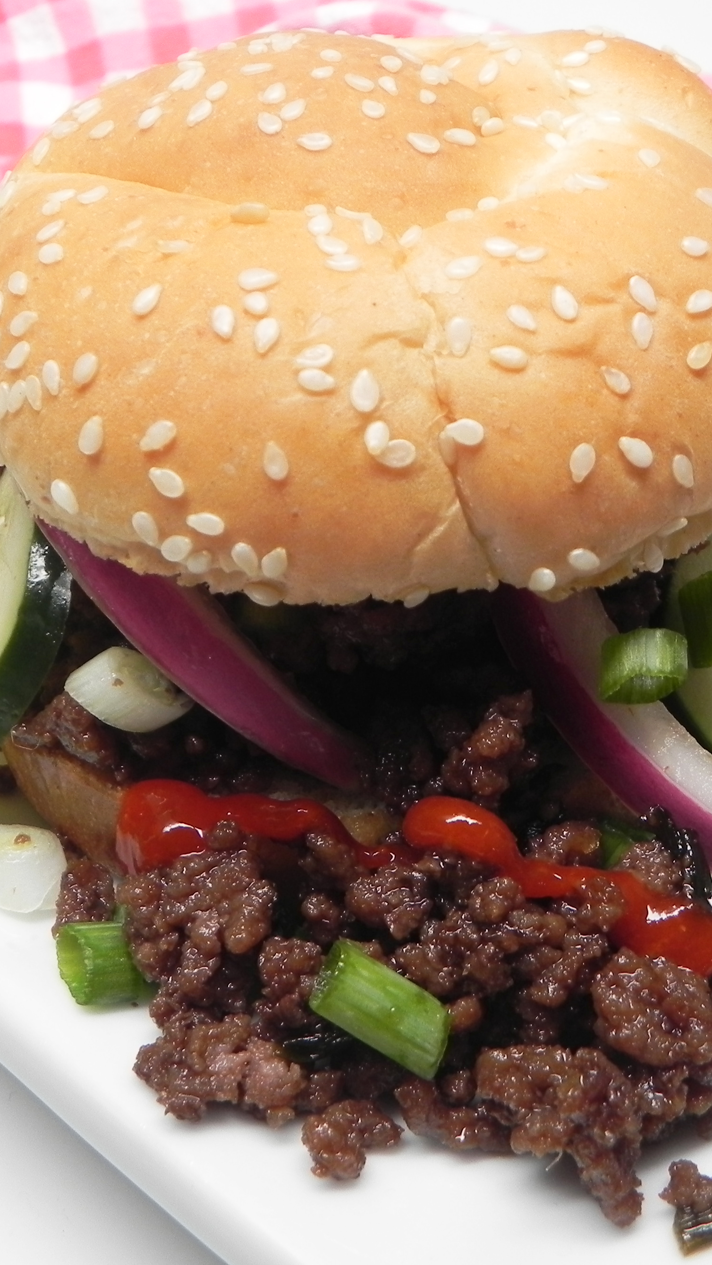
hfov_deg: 27.7
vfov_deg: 47.4
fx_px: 1443
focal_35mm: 43
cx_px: 388
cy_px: 637
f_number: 2.8
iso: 160
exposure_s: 1/32.2
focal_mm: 5.2
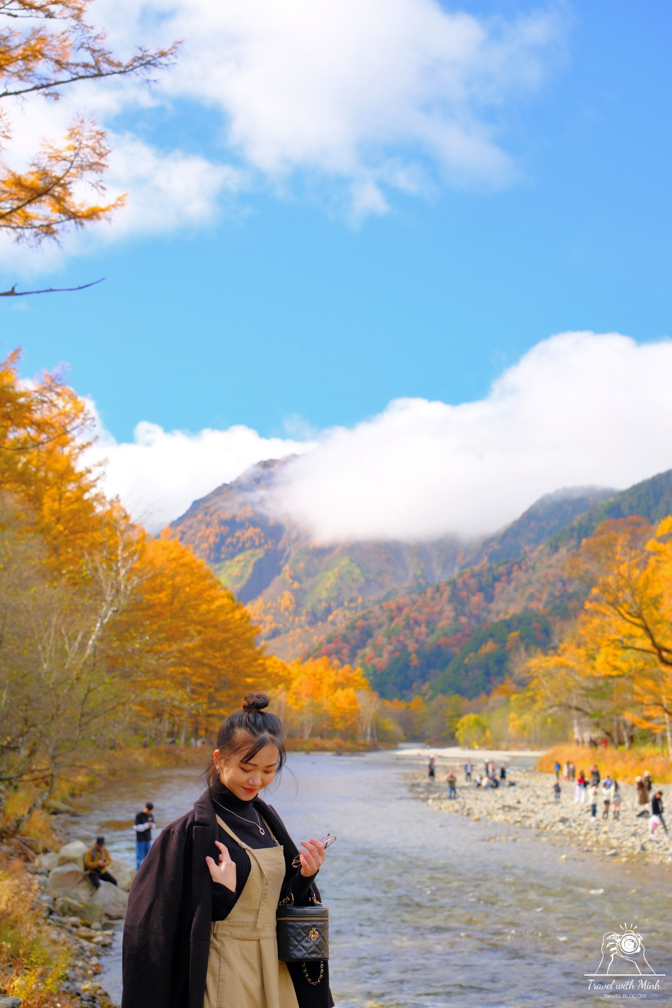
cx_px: 336
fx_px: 1400
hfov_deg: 27.0
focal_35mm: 50
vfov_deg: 39.6
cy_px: 504
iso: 500
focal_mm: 33
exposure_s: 1/640
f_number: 3.6
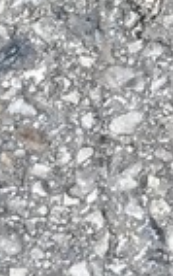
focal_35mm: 324
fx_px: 2439
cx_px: 651
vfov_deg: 5.9
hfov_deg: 3.9
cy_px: -660
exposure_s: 1/222
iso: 25
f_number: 2.2
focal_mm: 4.15
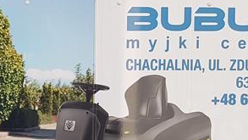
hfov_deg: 20.0
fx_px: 651
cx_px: -65
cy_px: 234
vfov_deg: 11.5
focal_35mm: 99
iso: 40
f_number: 1.7
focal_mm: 4.3
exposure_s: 1/358
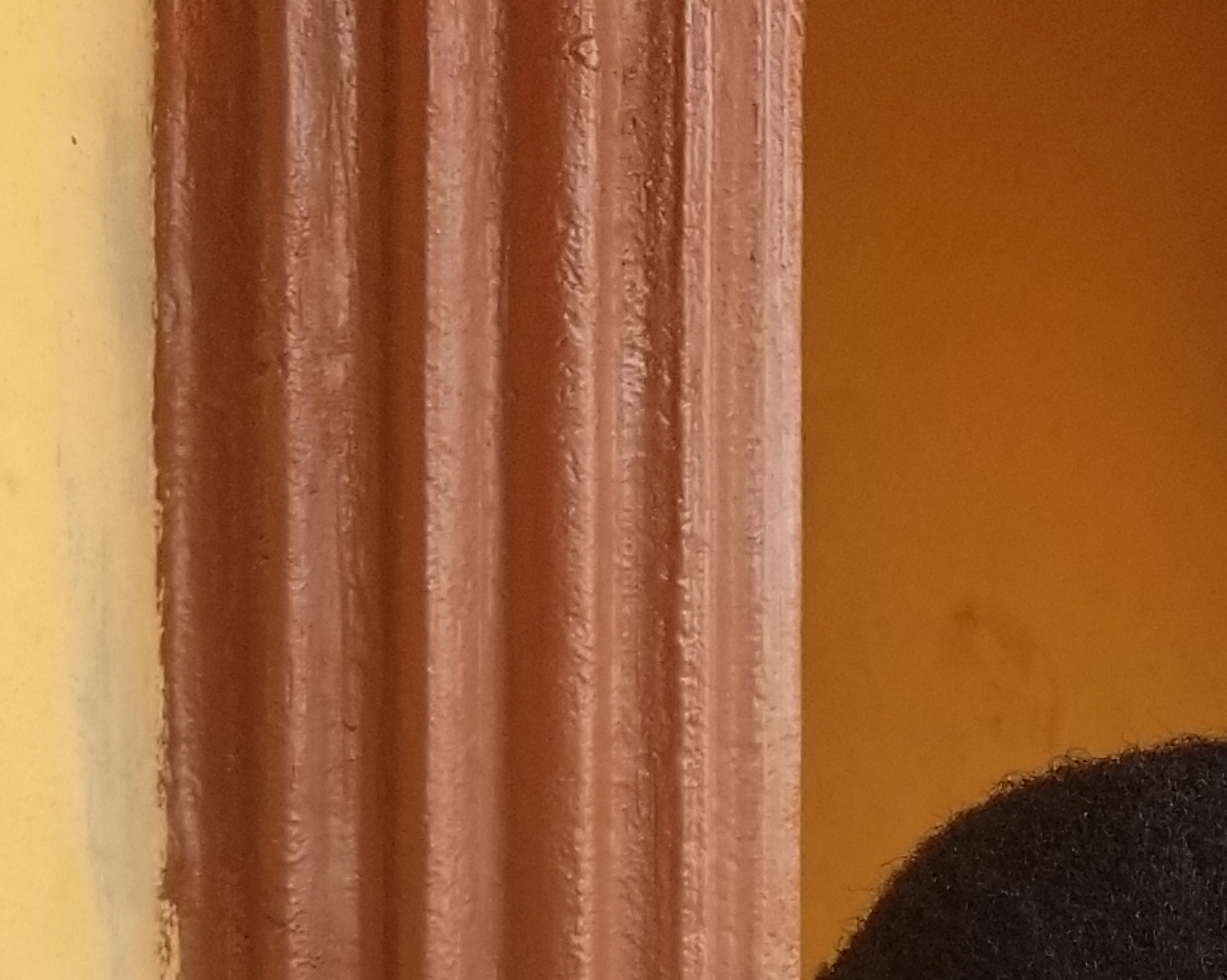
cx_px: 1311
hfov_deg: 16.8
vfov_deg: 12.8
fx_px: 4030
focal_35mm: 111
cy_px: 1665
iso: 50
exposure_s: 1/262
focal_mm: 4.25
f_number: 1.7
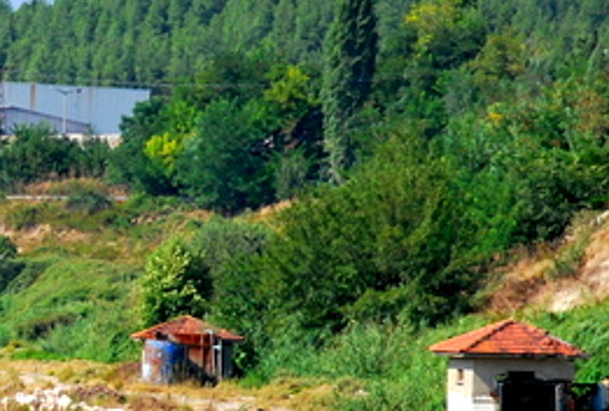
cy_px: 298
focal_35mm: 257
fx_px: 4363
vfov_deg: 5.4
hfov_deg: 7.9
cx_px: -159
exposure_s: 1/640
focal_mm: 56
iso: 200
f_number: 6.3
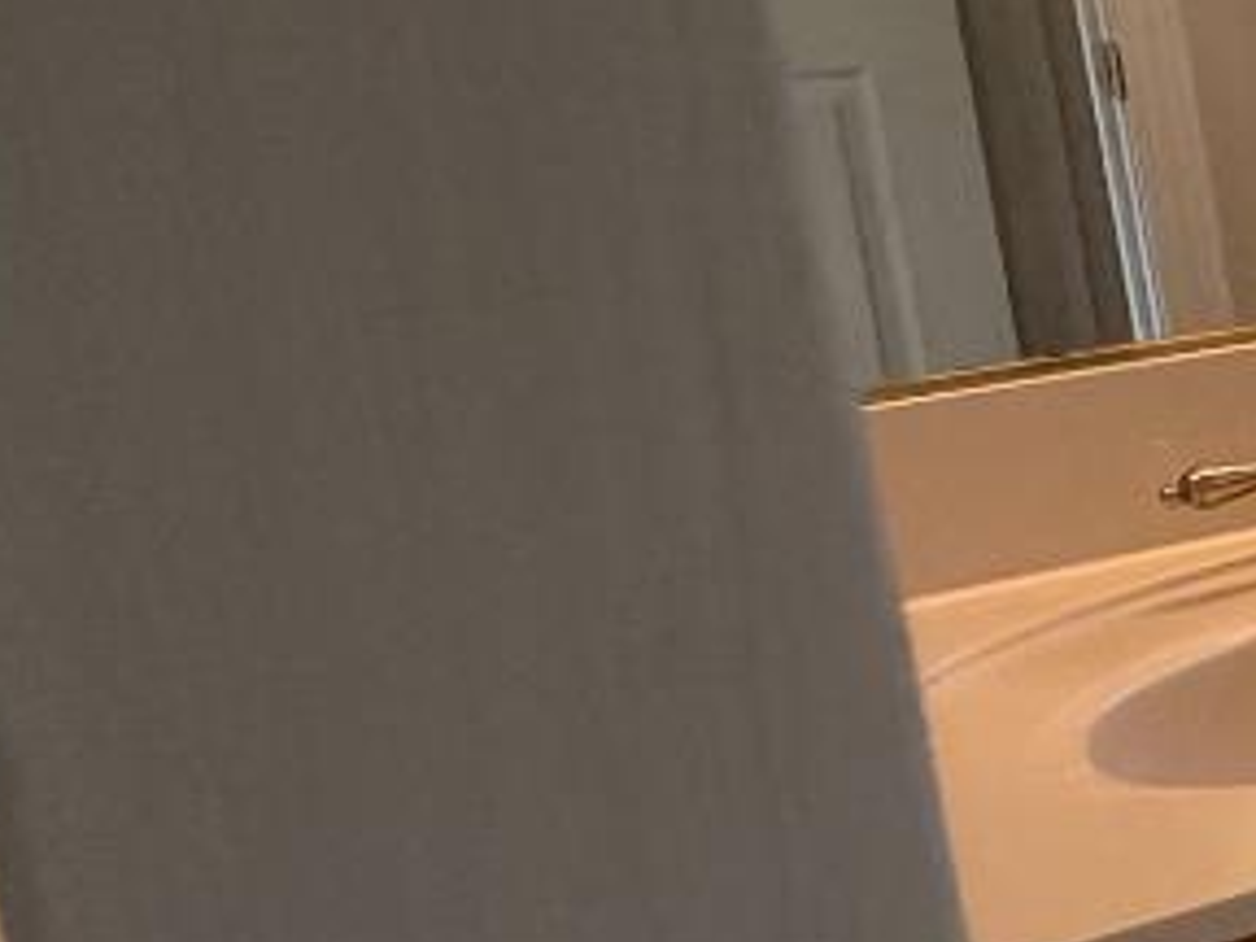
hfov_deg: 14.8
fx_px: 2649
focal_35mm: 73
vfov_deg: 20.1
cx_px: 3075
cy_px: 281
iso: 200
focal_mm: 2.22
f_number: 2.2
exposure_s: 1/120
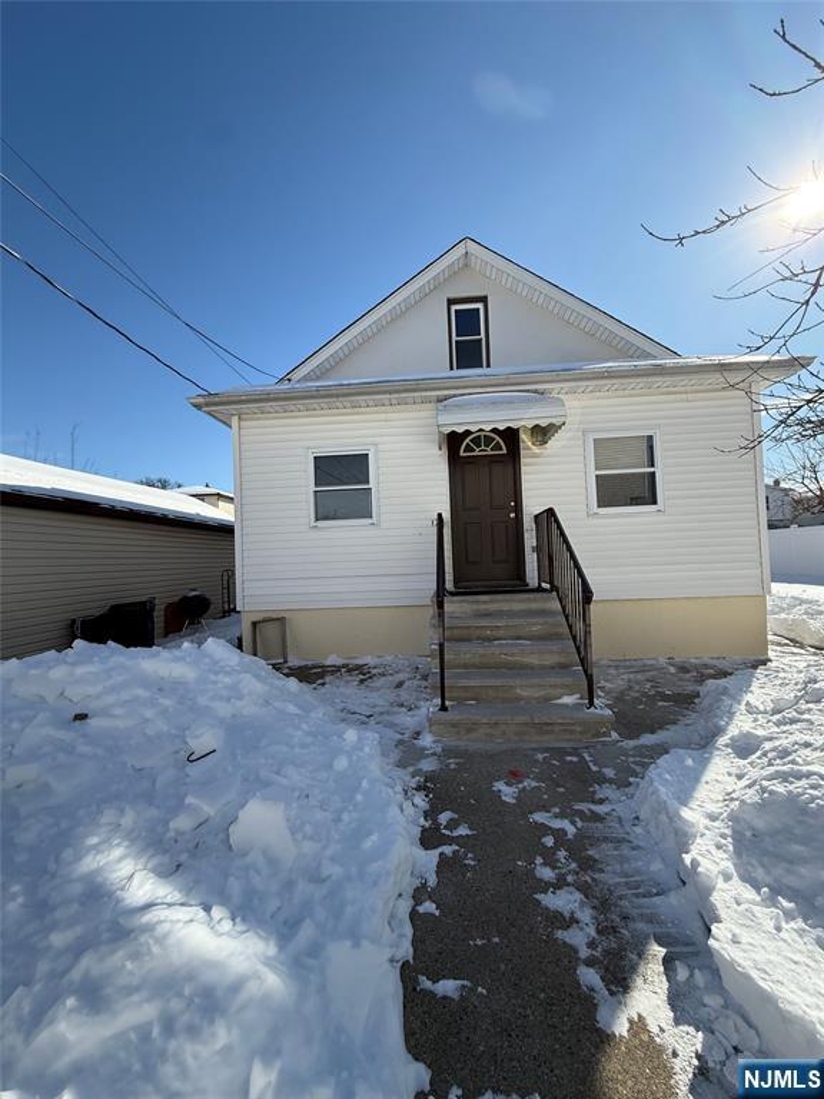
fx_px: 444
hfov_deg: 85.7
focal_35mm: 14
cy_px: 550
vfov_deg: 102.1
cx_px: 412
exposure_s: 1/2611
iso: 50
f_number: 2.2
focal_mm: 2.22
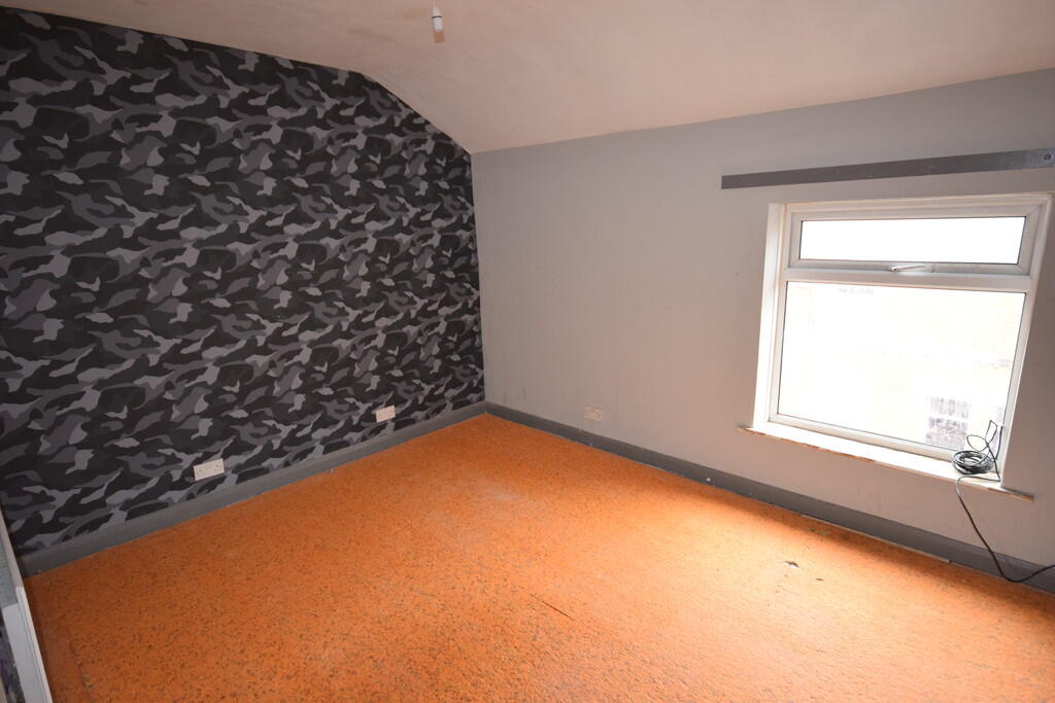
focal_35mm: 20
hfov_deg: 85.4
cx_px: 528
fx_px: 571
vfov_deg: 63.2
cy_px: 352
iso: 800
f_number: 4.5
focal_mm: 13
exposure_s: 1/80
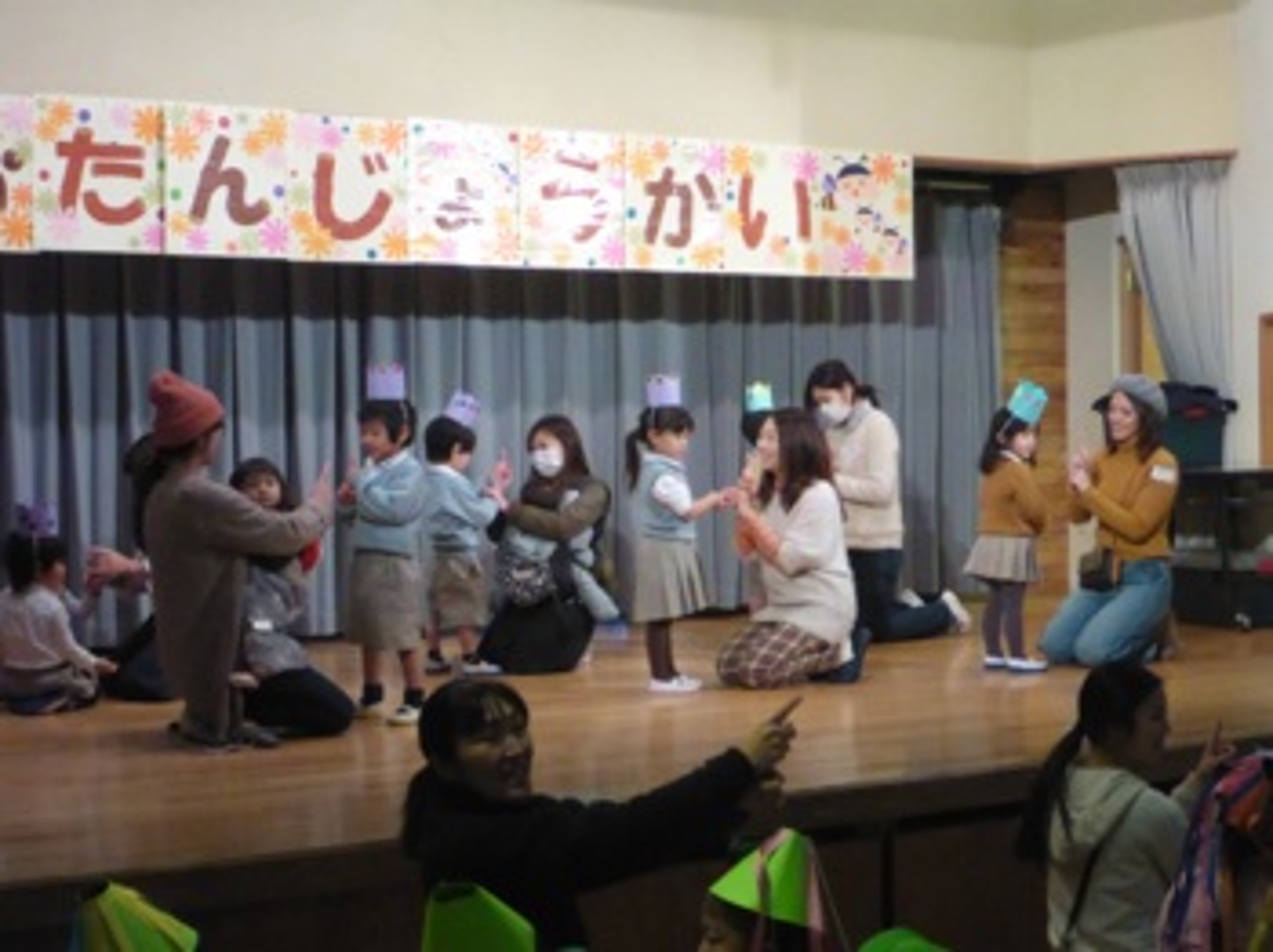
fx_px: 2095
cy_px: 476
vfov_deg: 25.6
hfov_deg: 33.8
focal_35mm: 57
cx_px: 636
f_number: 4.9
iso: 1600
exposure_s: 1/100
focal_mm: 9.8
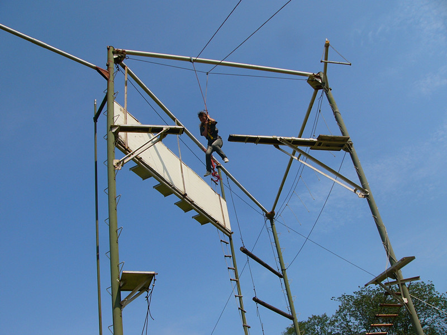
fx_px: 465
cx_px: 224
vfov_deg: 39.6
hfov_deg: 51.4
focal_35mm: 36
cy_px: 168
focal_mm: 6
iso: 50
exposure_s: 1/800
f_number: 4.6
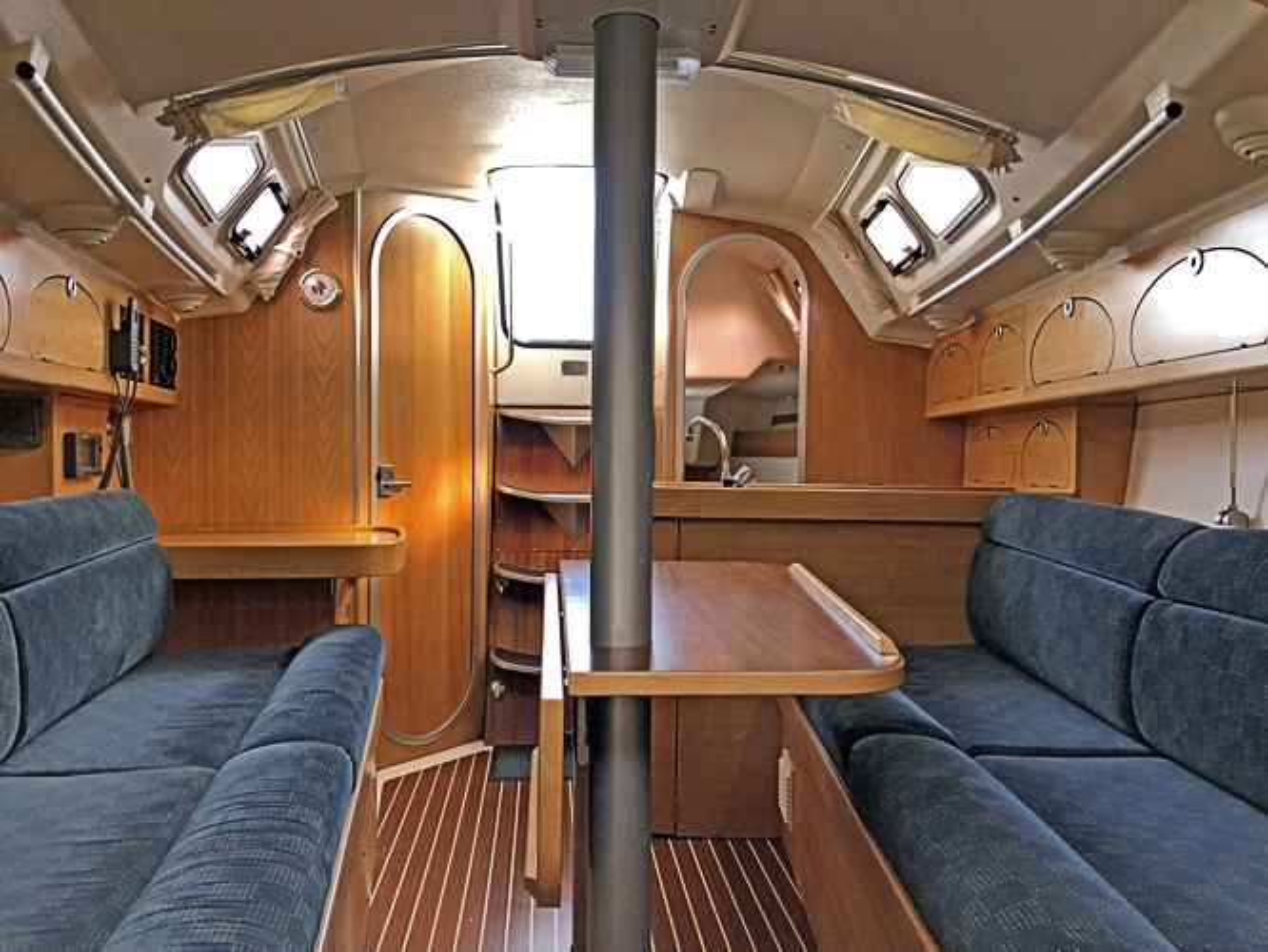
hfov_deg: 63.4
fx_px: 1026
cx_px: 634
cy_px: 476
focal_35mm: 28
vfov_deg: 49.8
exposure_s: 1/30
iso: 32
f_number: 1.8
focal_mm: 4
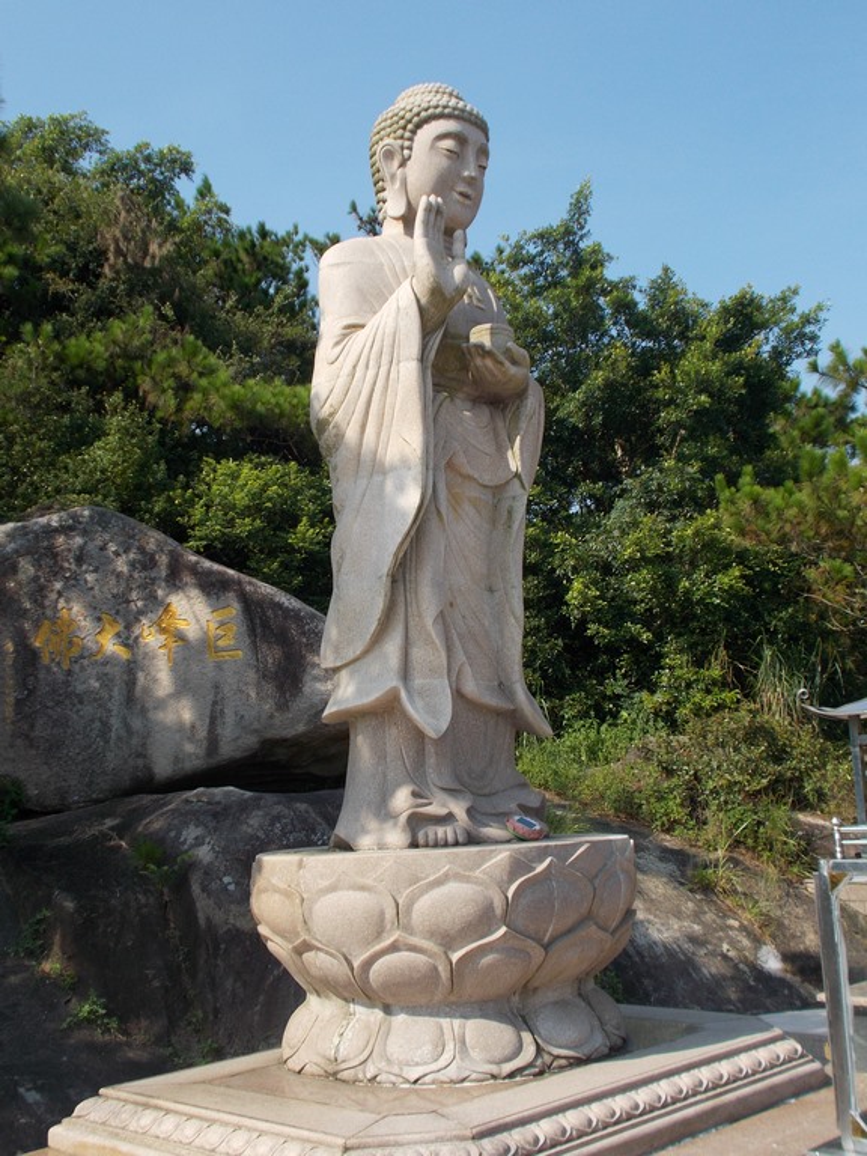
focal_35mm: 39
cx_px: 434
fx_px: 1302
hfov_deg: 36.8
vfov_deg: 47.9
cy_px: 578
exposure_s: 1/80
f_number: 9.8
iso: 80
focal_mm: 6.9
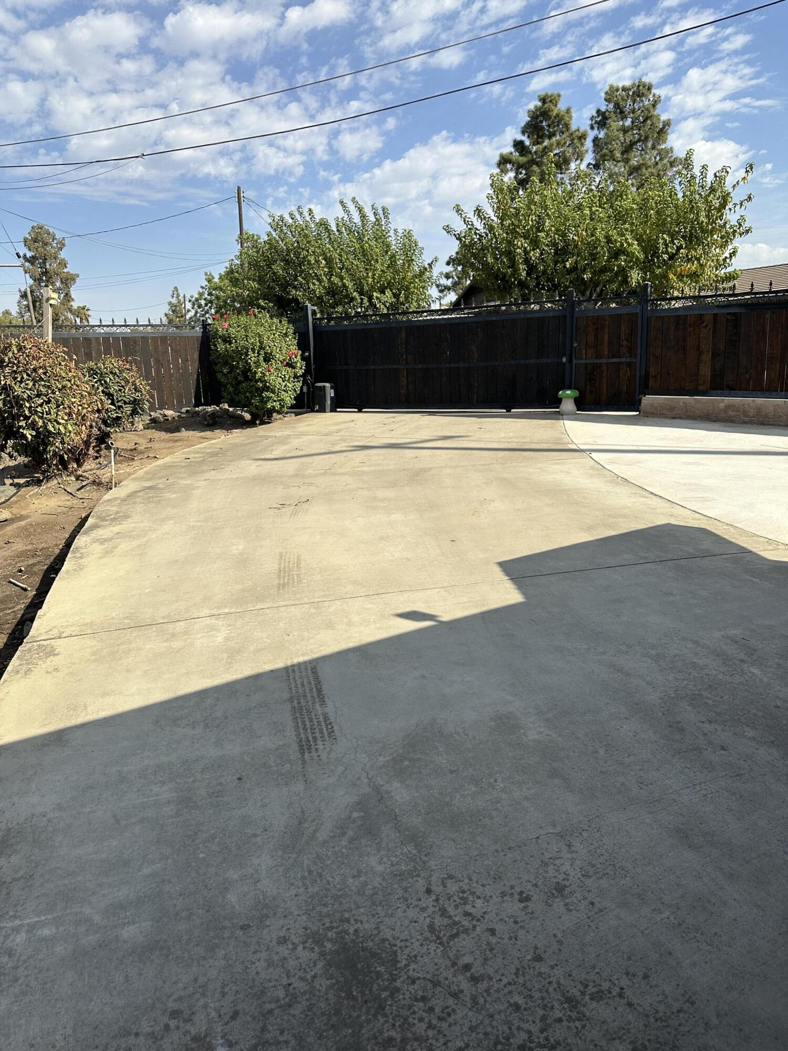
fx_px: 728
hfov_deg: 56.8
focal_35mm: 24
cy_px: 526
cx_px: 394
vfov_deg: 71.6
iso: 80
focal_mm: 6.86
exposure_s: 1/4545
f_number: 1.78
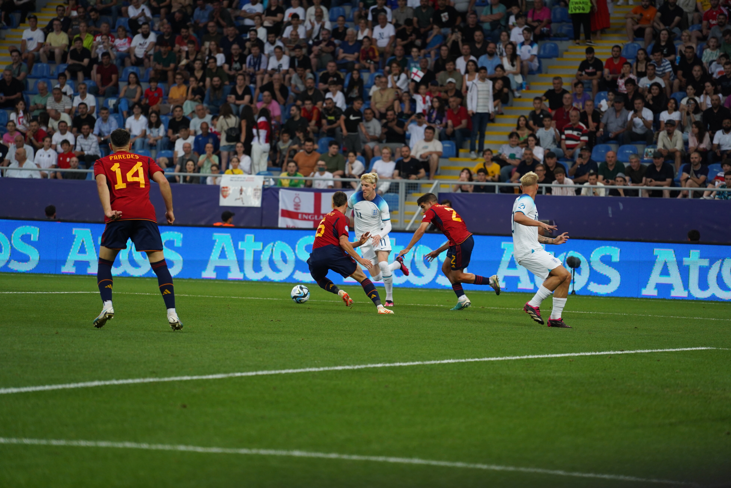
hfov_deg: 10.3
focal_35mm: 200
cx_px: 366
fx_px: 4061
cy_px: 244
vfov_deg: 6.9
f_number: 4
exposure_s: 1/1000
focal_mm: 200
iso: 2000
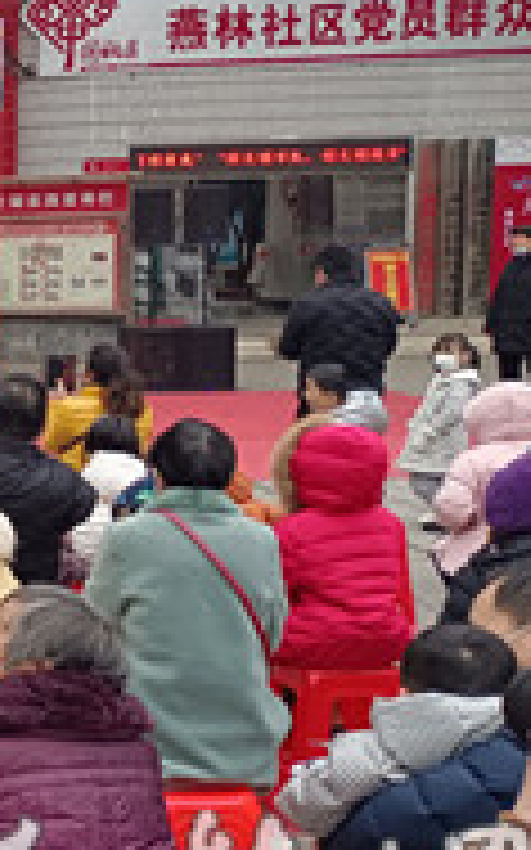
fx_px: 1622
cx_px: -549
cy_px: 416
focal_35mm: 70
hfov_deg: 15.0
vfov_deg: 29.4
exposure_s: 1/100
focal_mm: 4.71
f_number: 1.79
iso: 378
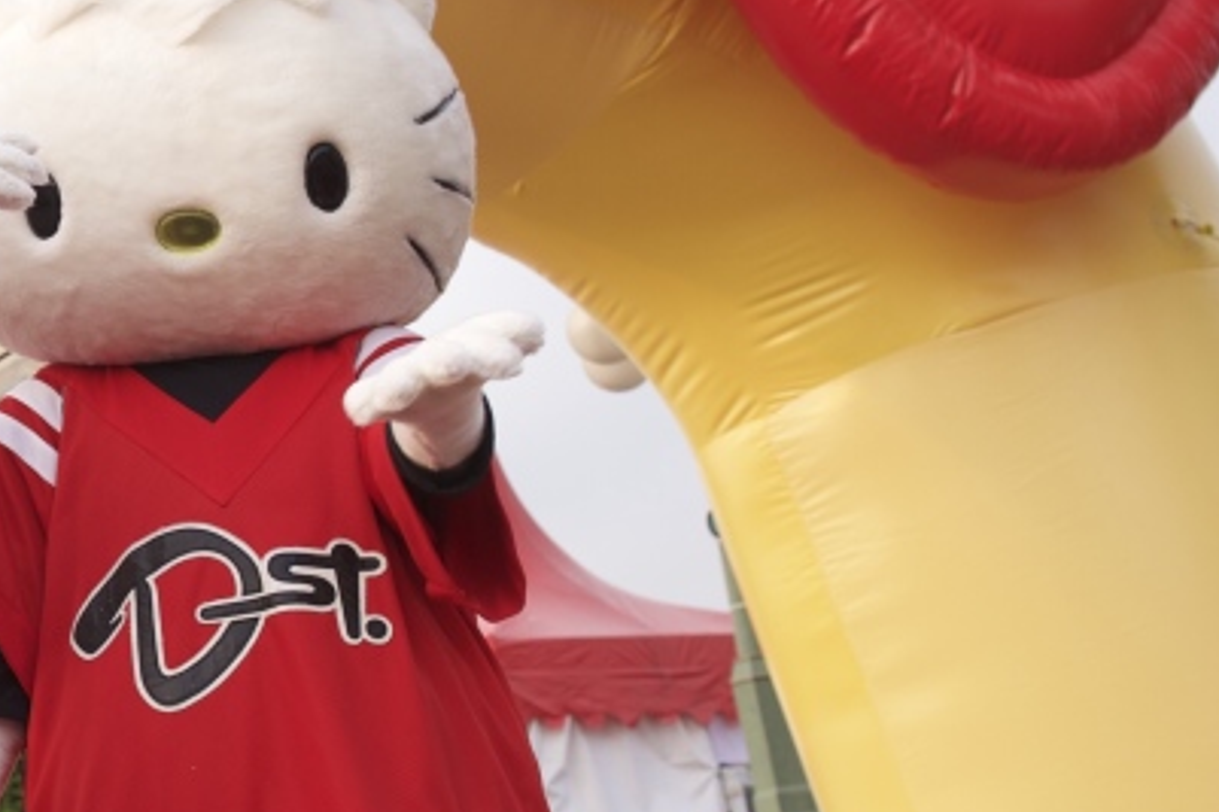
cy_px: 336
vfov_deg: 18.4
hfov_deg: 25.0
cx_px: -192
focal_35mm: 74
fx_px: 2505
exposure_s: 1/500
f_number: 4
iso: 400
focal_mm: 29
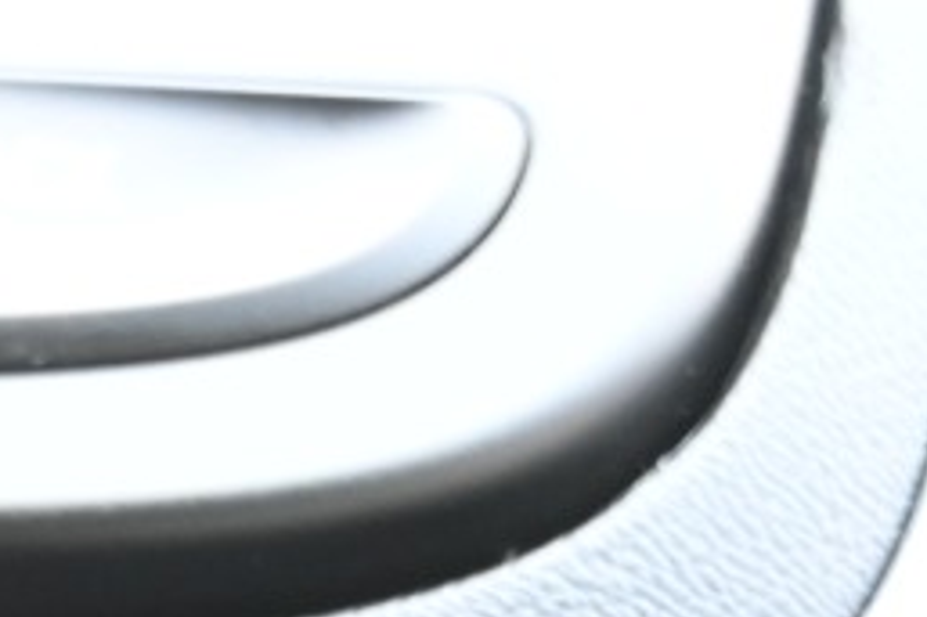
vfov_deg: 4.7
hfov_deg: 7.0
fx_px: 7154
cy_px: 1876
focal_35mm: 278
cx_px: -1331
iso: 1800
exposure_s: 1/125
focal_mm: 44
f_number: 4
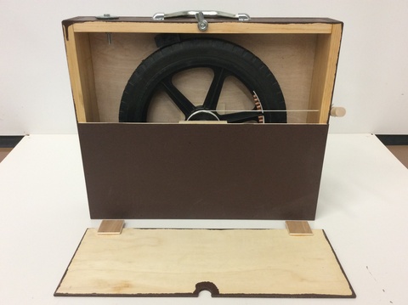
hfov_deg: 56.9
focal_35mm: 32
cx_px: 204
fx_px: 377
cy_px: 152
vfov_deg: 44.1
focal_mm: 3.3
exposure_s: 1/24
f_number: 2.4
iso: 80
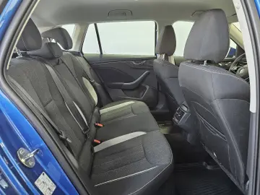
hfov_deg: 73.9
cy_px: 98
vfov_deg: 58.9
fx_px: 173
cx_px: 130
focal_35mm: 23
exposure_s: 1/100
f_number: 1.7
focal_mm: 6.3
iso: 400
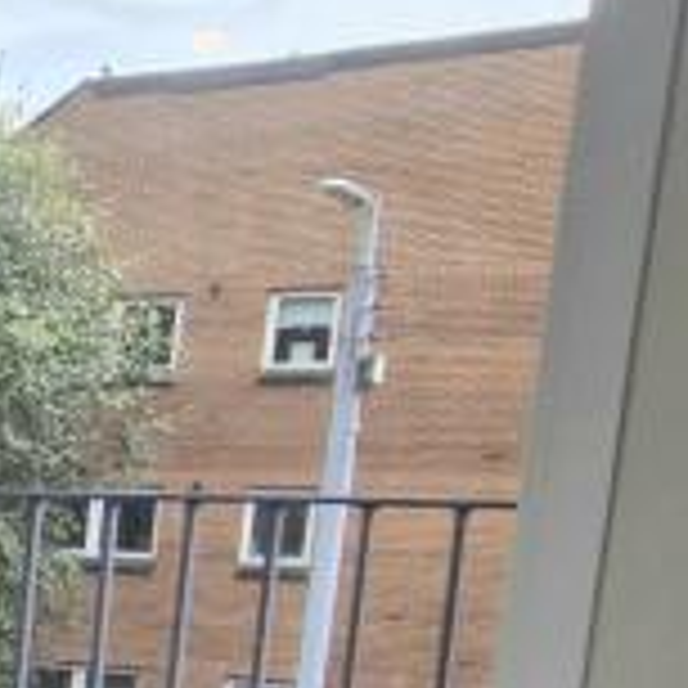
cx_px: -958
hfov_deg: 14.6
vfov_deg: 21.3
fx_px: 1731
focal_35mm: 77
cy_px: 769
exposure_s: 1/312
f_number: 2.2
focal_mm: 1.74
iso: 50
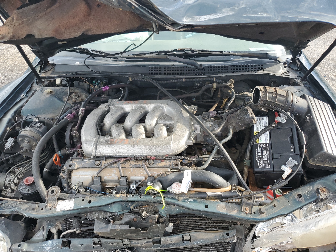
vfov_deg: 53.1
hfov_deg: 67.3
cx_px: 168
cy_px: 126
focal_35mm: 26
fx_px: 252
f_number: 1.5
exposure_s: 1/385
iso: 50
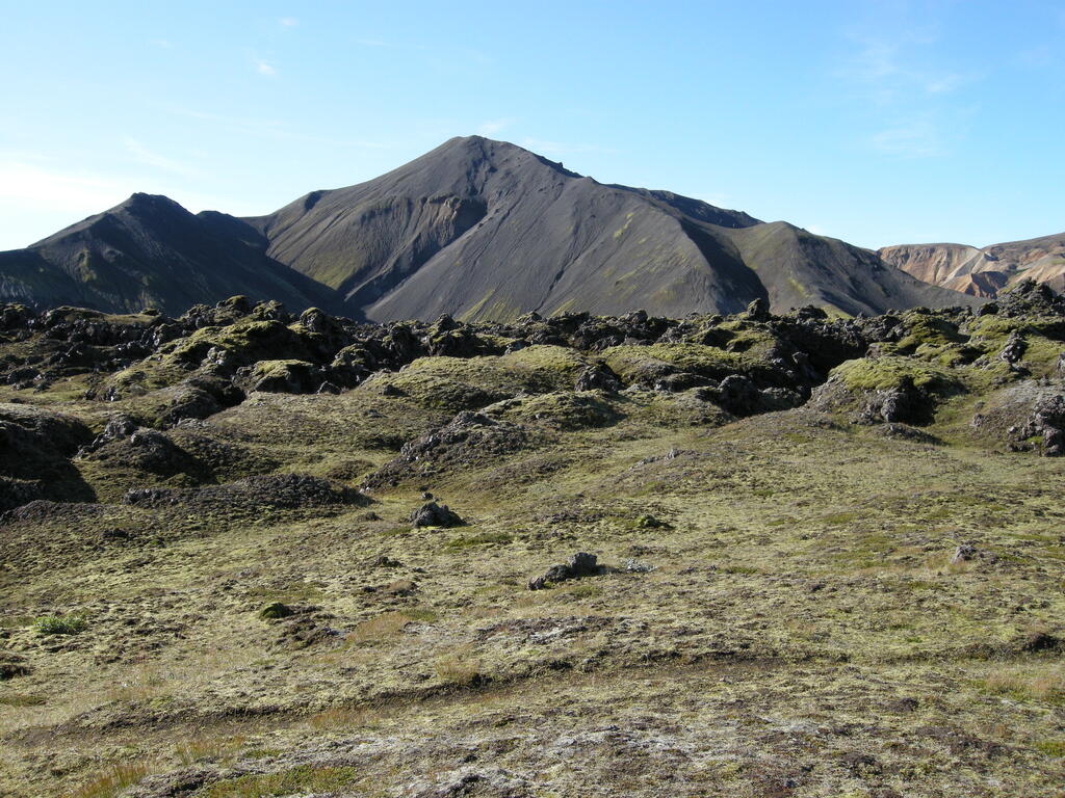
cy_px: 399
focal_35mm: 35
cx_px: 532
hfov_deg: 52.6
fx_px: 1077
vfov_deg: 40.7
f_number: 5.4
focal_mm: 7.5
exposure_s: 1/250
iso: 100
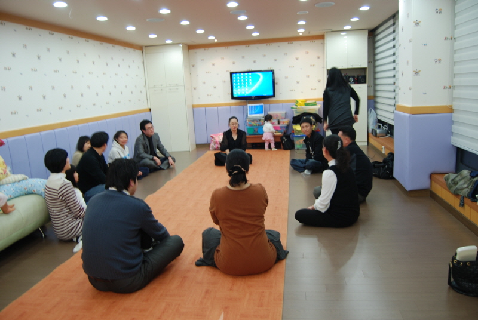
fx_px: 359
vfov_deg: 48.1
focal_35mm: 27
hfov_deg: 67.3
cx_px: 239
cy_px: 160
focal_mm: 18
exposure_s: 1/8
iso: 100
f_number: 4
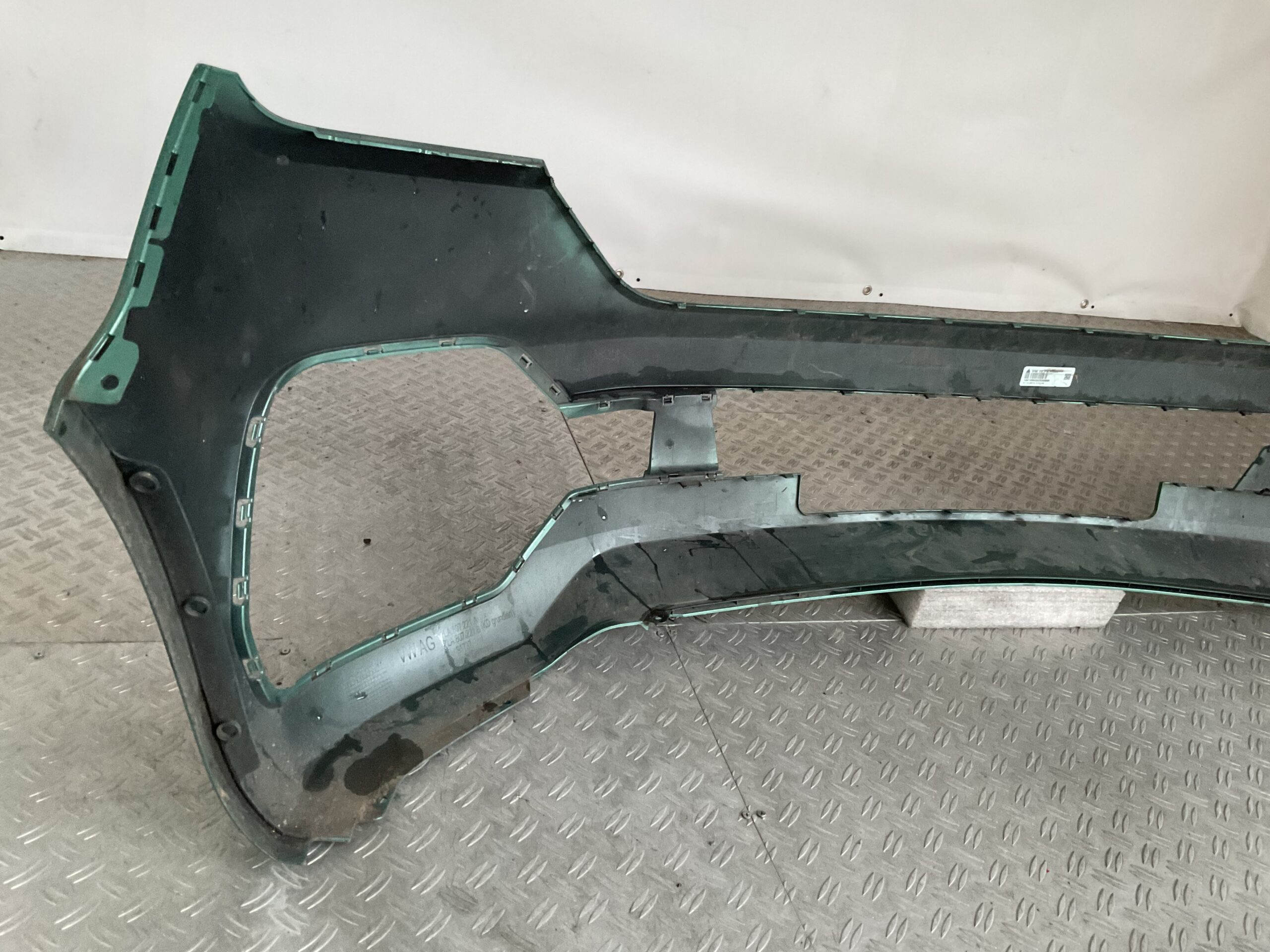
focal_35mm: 29
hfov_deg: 61.7
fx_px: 1064
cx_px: 635
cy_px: 476
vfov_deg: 48.2
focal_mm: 3
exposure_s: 1/50
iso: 200
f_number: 1.8
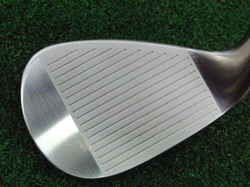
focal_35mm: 37
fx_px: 267
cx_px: 125
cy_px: 94
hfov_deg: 50.1
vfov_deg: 38.7
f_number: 3.6
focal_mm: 6.42
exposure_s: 1/500
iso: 3200
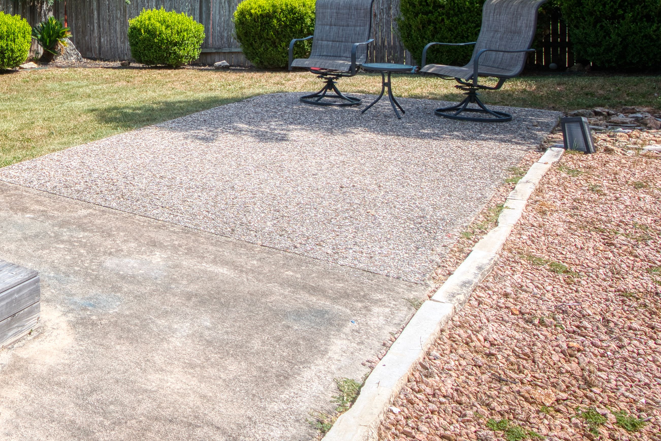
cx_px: -20
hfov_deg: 43.4
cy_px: -6
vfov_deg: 32.8
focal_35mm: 37
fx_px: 680
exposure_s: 1/25
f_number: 11
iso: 100
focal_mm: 16
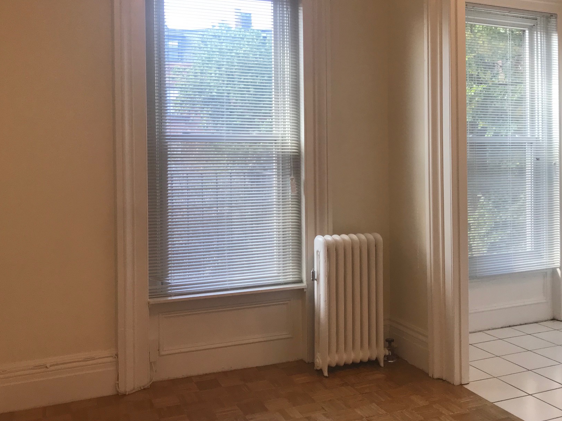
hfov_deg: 52.6
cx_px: 300
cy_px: 165
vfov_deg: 40.5
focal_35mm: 35
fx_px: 568
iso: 40
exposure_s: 1/119
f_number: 1.8
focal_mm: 3.99
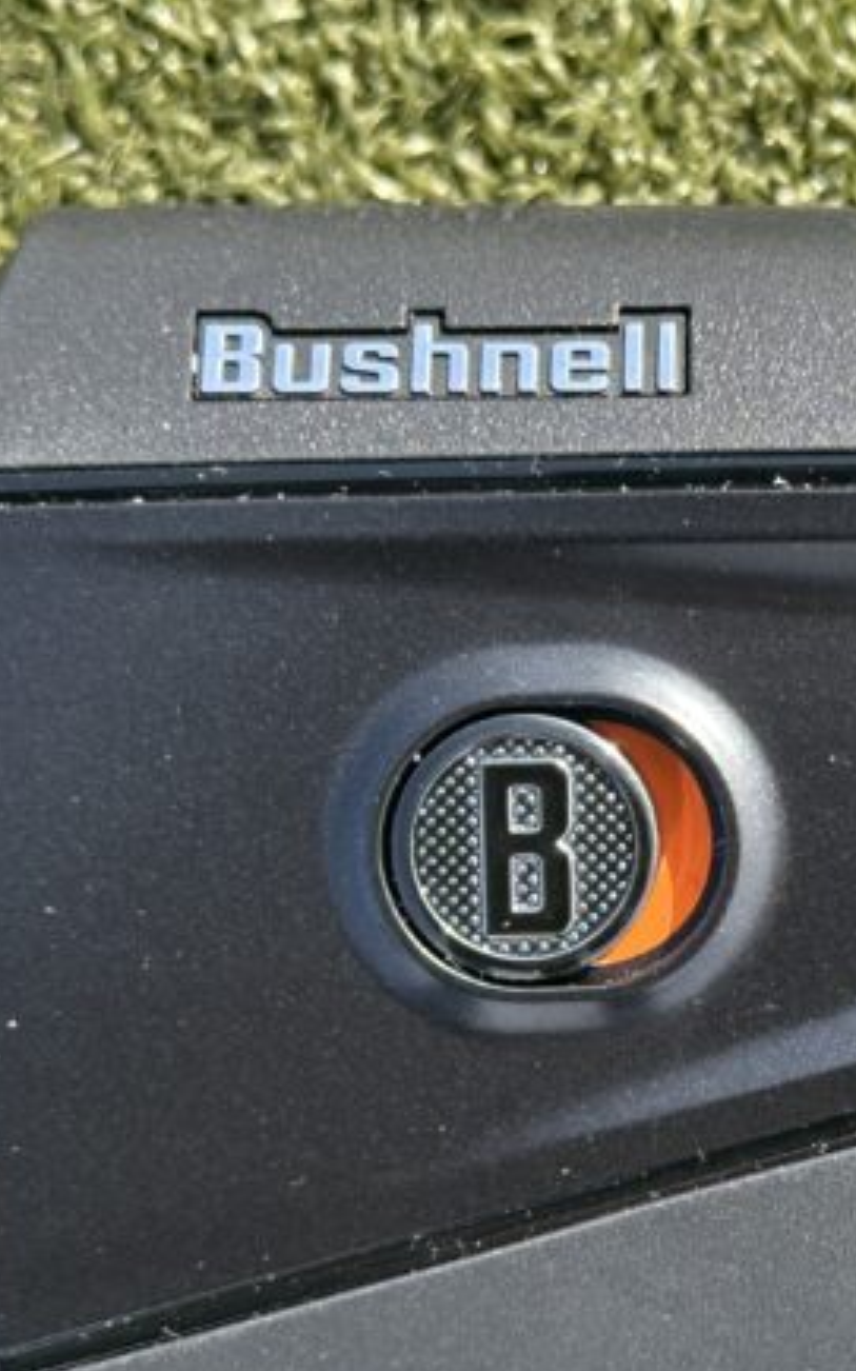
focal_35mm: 90
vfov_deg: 23.0
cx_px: 935
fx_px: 3362
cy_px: 907
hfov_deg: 14.2
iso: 64
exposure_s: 1/690
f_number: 1.78
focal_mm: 6.86
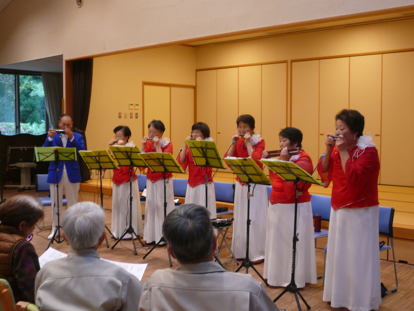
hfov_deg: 44.8
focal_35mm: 42
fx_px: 502
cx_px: 207
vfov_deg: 34.3
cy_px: 156
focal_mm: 6.9
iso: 100
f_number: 3.3
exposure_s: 1/15
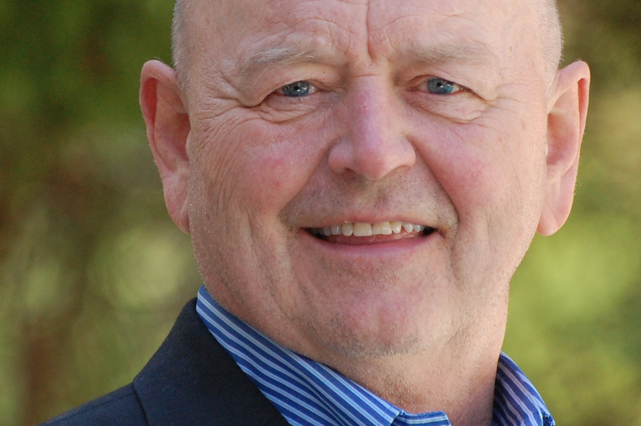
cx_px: 306
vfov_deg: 1.9
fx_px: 12558
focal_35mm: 706
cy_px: 119
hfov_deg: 2.9
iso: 800
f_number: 5.3
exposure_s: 1/400
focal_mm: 210
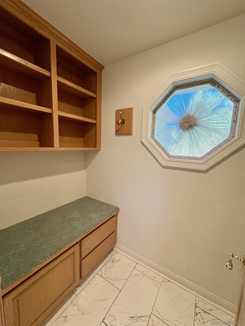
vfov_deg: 102.1
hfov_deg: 85.7
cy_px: 163
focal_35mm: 14
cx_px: 122
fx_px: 132
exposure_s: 1/60
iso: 250
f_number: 2.2
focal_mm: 2.22
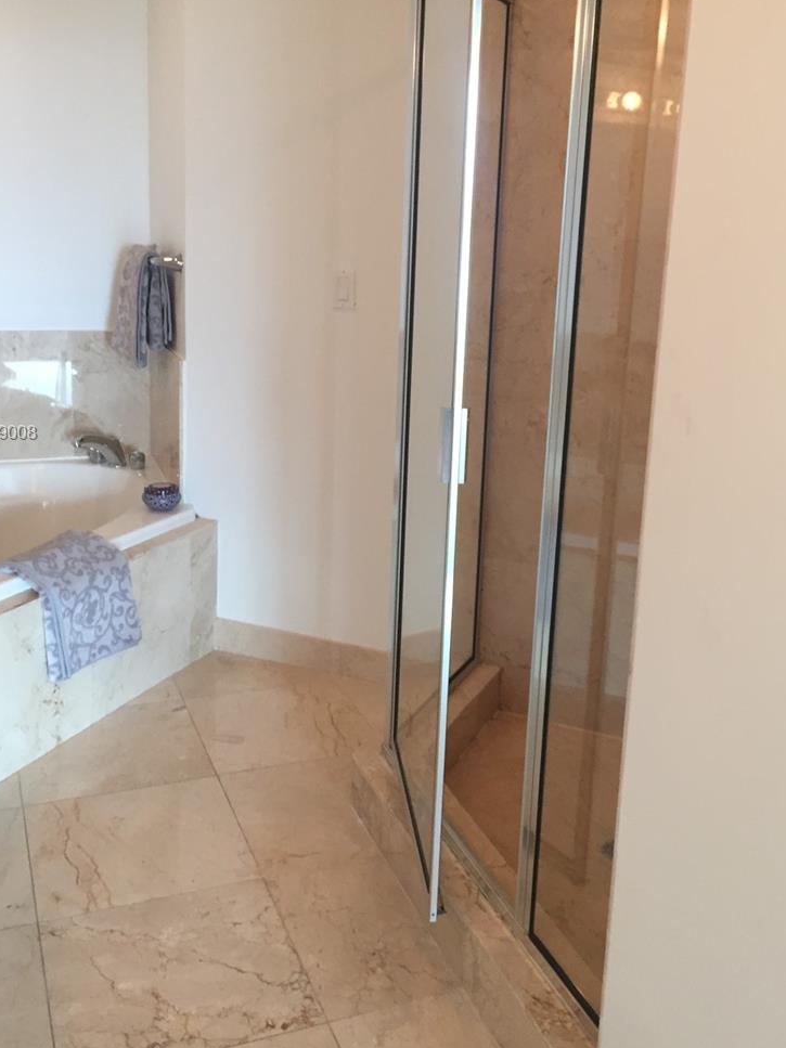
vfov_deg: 51.1
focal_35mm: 36
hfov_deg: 39.6
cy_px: 435
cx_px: 430
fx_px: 1090
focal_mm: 4.15
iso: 100
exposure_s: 1/30
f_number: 2.2
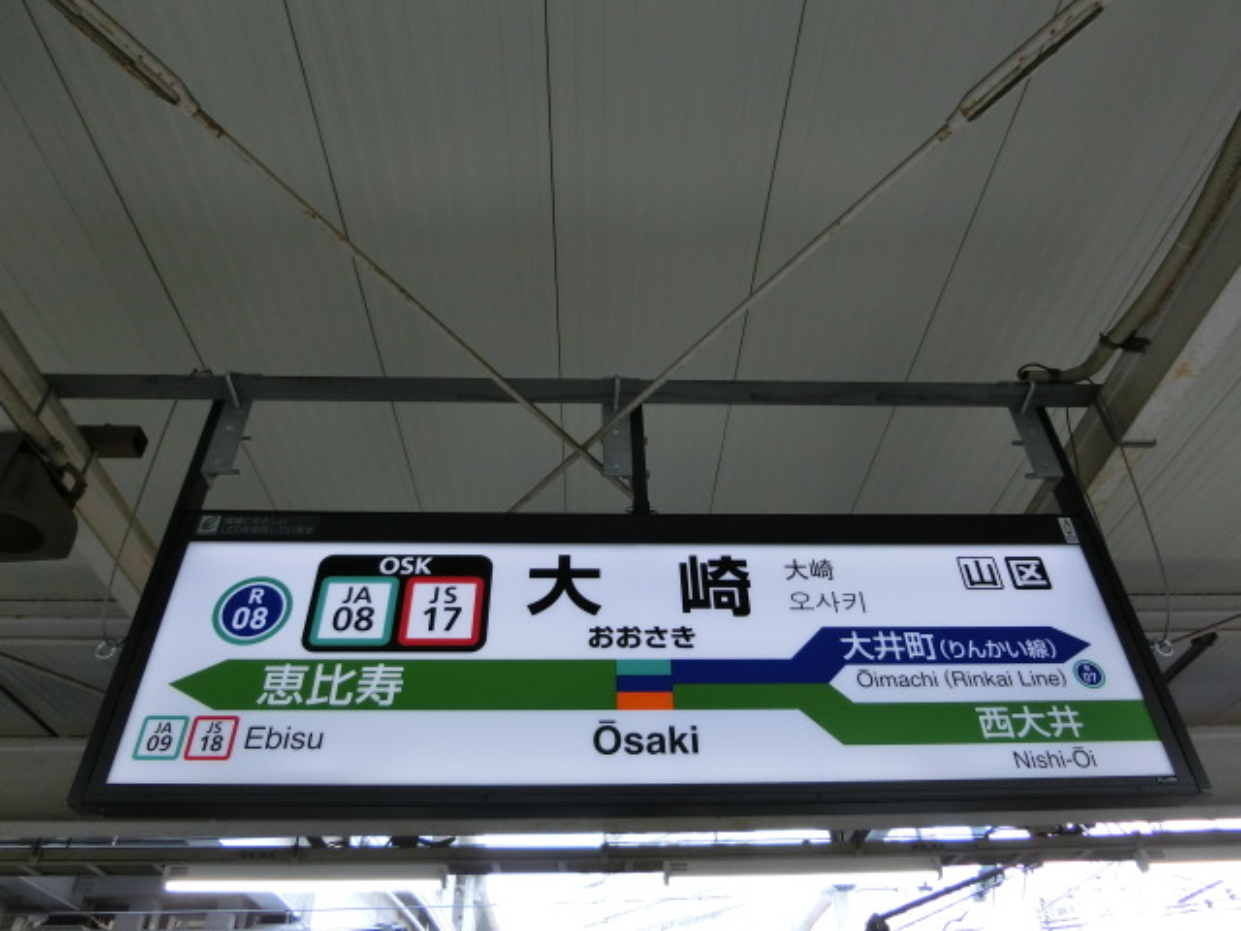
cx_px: 620
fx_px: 896
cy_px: 466
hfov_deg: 69.4
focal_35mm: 25
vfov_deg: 54.9
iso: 160
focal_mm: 4.5
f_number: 3.5
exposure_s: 1/125
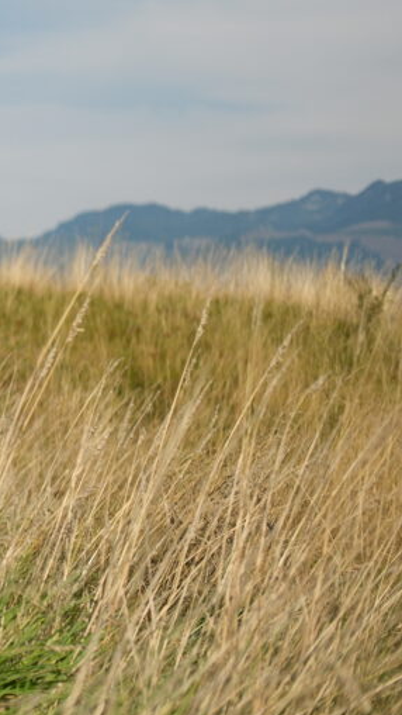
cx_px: -316
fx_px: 2121
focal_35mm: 112
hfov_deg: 10.2
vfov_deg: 19.1
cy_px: 333
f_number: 2
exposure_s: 1/8000
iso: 200
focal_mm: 35
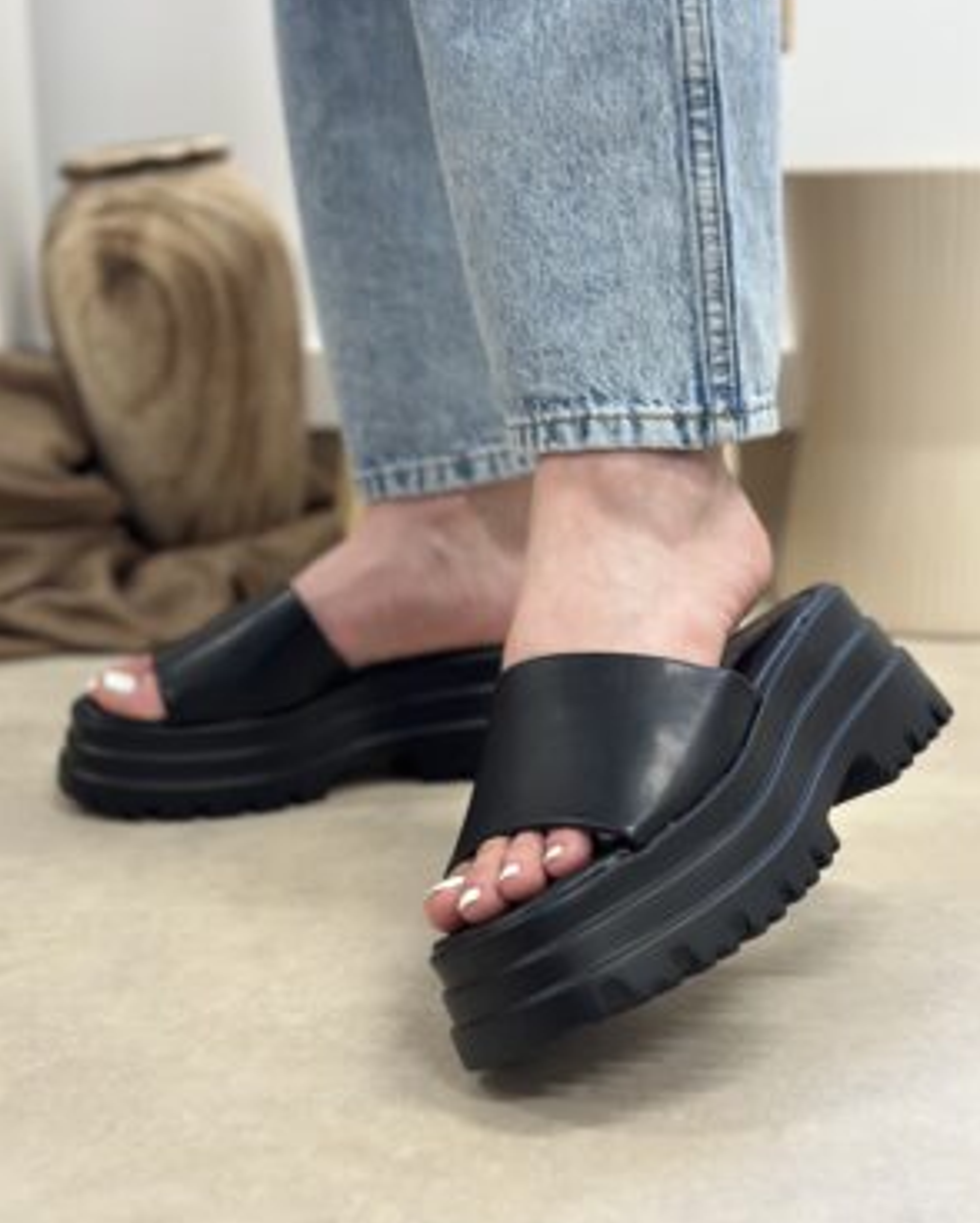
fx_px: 1847
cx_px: 497
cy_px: 640
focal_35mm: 51
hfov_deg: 29.7
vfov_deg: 36.6
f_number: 1.78
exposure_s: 1/50
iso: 125
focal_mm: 6.86
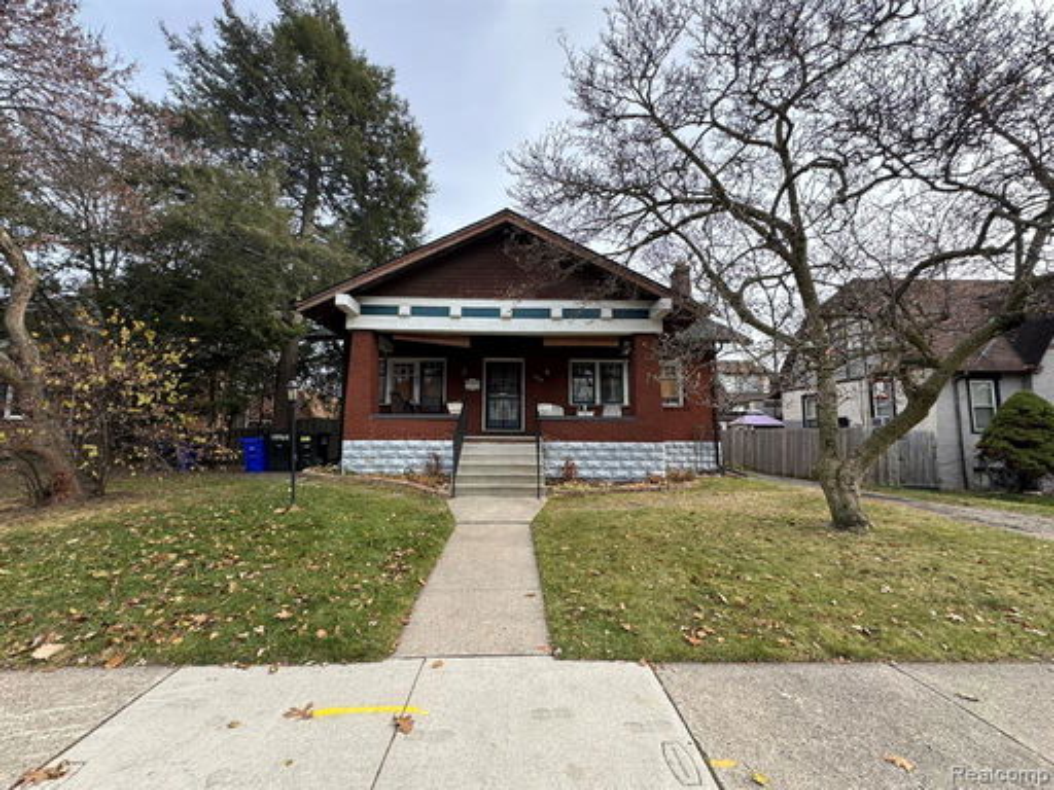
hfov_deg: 102.1
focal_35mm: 14
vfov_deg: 85.7
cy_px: 395
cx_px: 527
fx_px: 426
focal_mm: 2.22
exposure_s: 1/366
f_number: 2.2
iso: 40
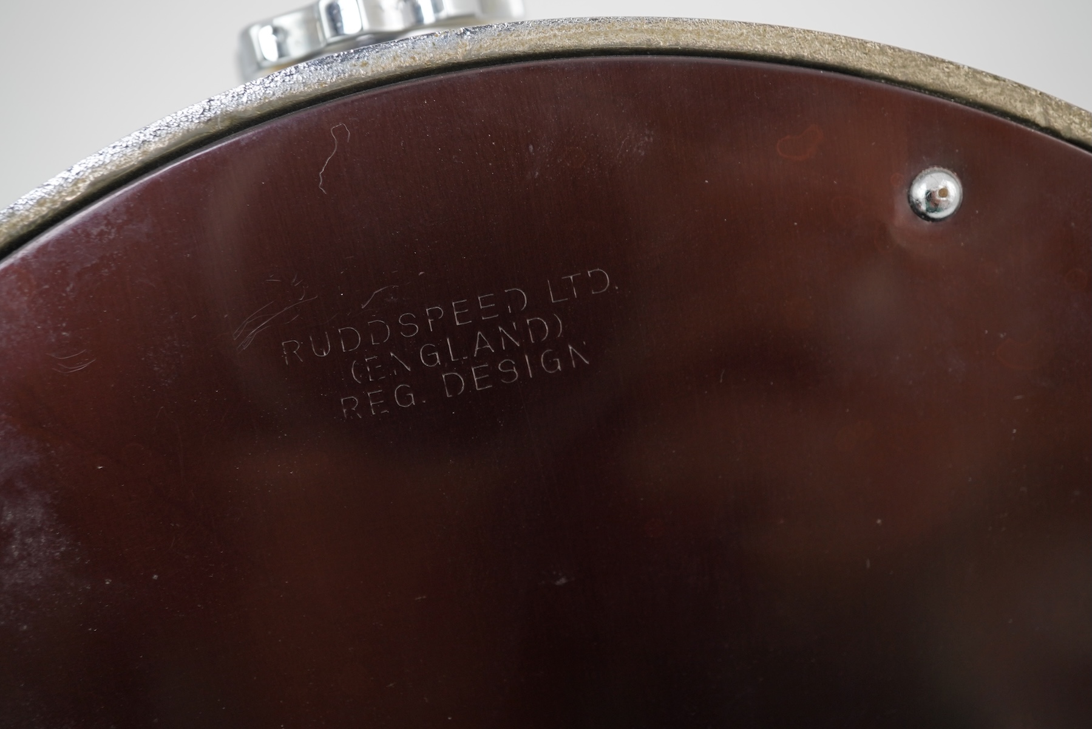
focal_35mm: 45
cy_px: 364
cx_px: 546
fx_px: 1365
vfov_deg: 29.9
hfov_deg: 43.6
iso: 250
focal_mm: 30
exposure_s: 1/40
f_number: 7.1
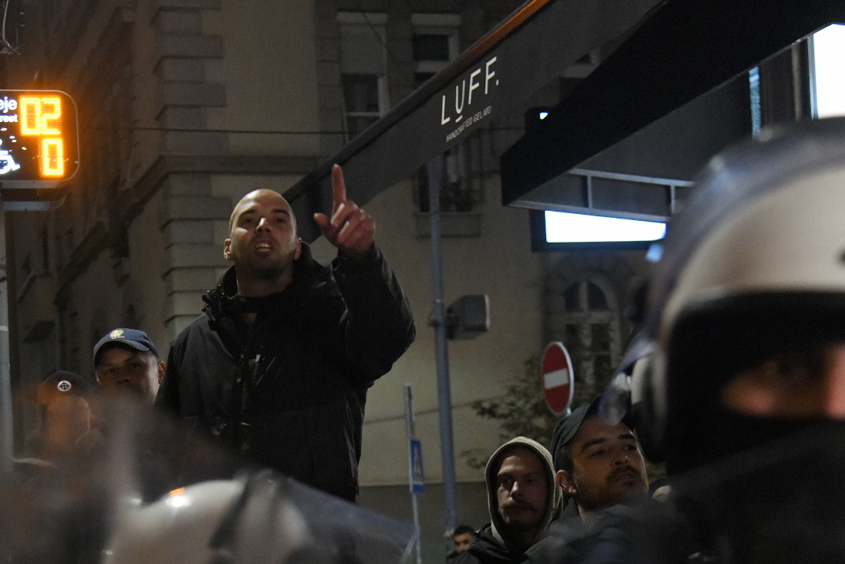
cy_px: 397
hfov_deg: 27.2
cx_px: 306
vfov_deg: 18.3
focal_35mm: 74
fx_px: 1737
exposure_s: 1/100
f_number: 4
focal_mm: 50
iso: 12800
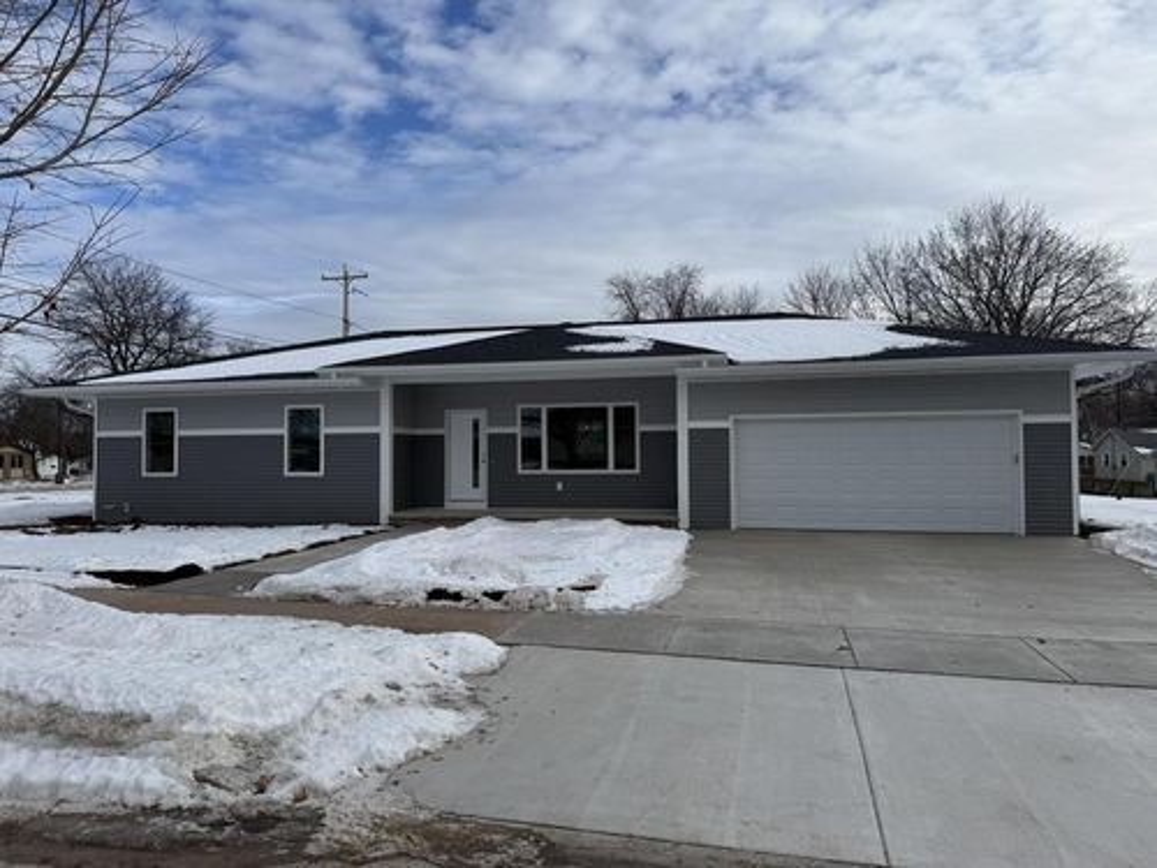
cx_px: 578
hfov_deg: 71.6
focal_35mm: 24
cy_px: 434
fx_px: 802
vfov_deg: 56.8
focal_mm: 6.76
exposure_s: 1/6173
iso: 80
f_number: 1.78
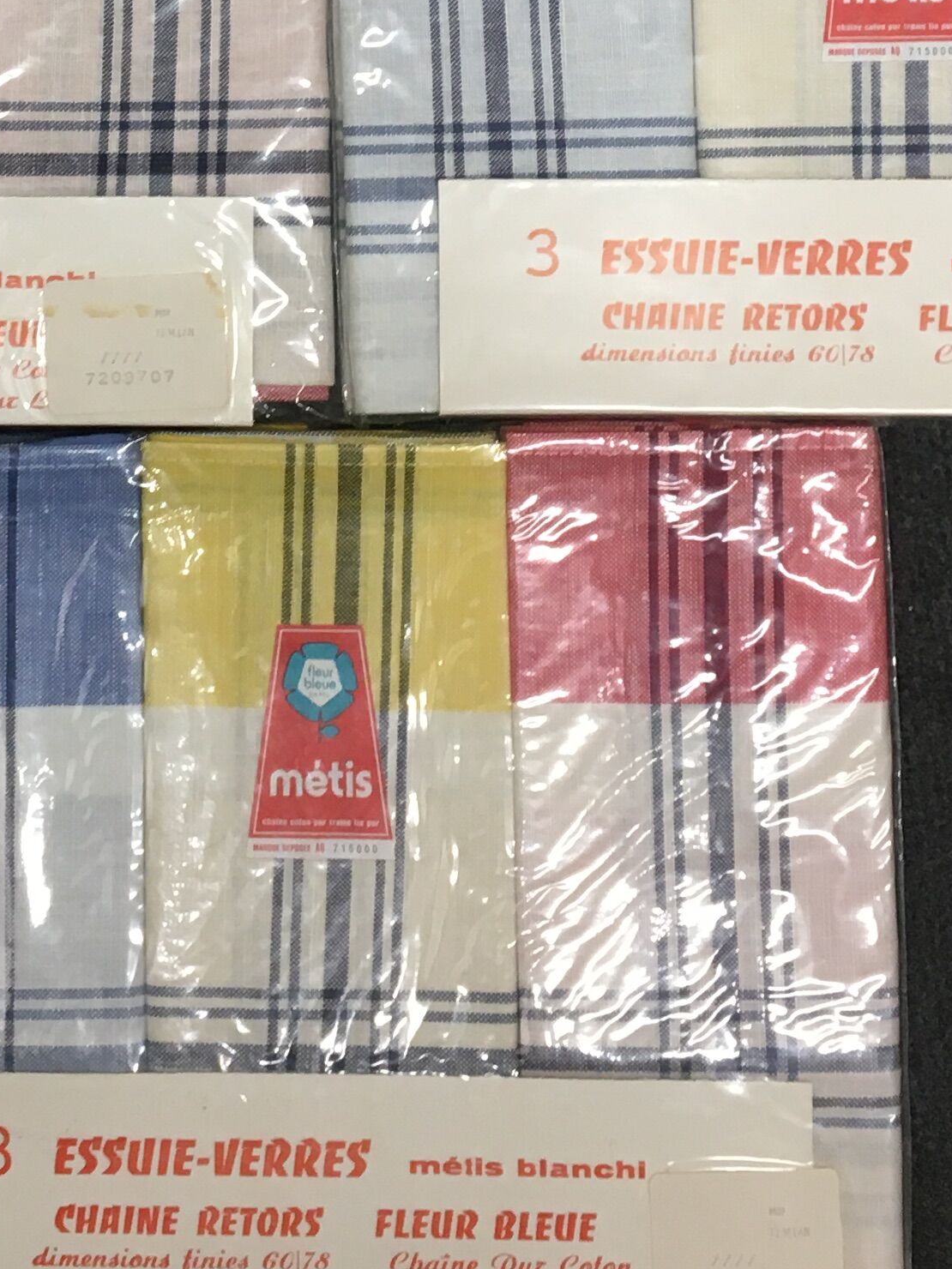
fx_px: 2897
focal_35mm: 79
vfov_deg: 23.9
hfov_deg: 18.6
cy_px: 63
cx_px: 274
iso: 80
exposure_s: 1/33
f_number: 2.2
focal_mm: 4.15
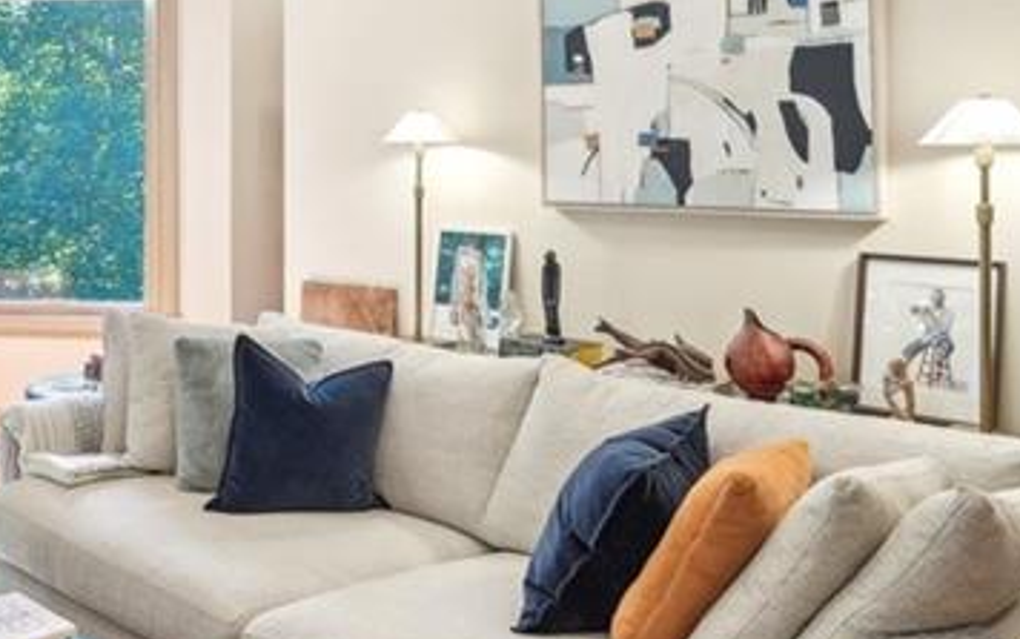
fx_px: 1140
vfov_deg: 30.6
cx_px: 166
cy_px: 142
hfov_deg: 45.1
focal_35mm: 41
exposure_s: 1/8
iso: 320
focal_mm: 14
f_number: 8
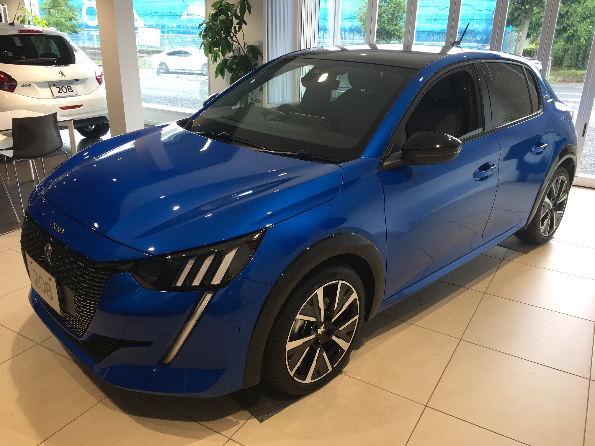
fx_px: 498
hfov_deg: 61.7
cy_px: 223
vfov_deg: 48.2
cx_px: 298
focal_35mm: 29
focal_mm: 4.15
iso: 32
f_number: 2.2
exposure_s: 1/60
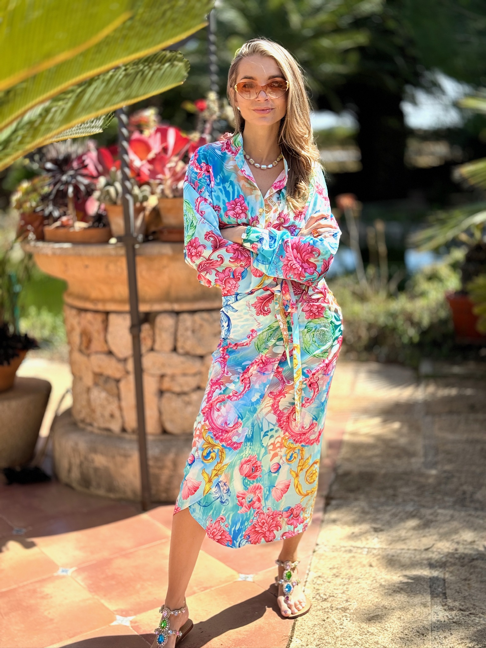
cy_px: 324
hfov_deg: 30.3
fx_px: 899
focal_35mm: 48
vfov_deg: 39.7
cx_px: 243
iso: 64
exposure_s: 1/1984
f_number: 1.78
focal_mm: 6.76
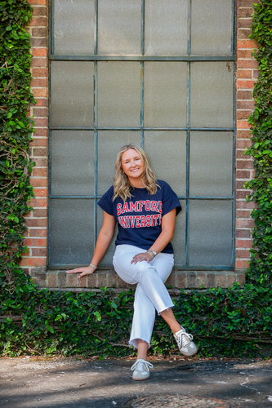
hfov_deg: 11.4
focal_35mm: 120
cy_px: 204
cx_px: 136
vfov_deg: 17.1
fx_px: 1361
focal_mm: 120
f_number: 2.8
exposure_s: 1/200
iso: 250
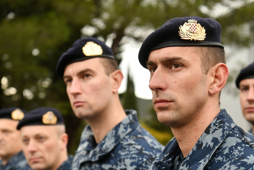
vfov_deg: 18.1
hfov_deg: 26.9
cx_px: 153
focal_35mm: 75
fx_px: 529
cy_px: 121
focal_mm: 52
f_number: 4
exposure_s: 1/800
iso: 800
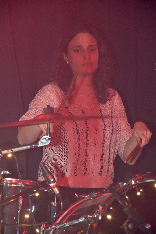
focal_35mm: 158
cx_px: 78
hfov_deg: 8.7
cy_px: 117
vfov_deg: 13.0
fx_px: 1024
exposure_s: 1/60
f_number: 5.6
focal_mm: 105
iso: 3200
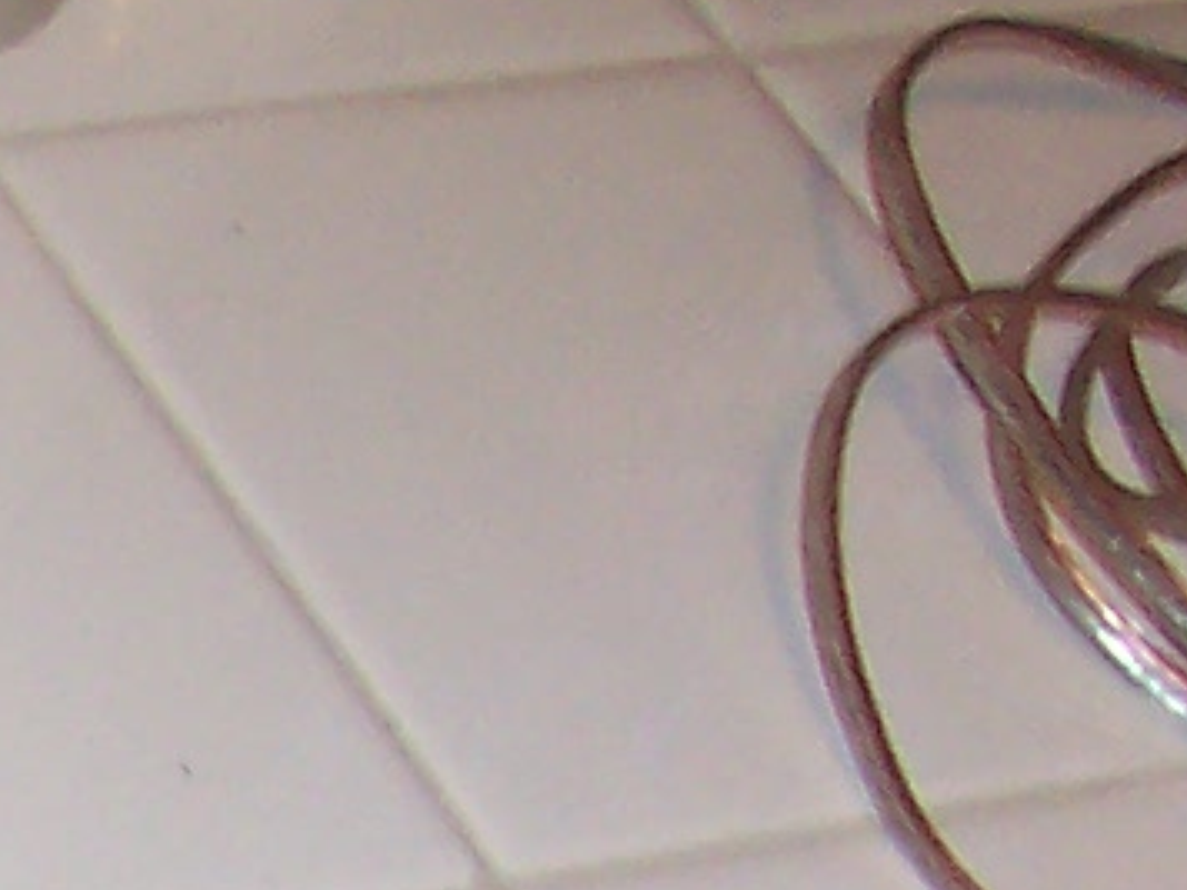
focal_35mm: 211
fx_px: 7235
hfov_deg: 8.3
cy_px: 2490
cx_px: -2094
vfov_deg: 6.5
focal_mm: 5.6
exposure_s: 1/60
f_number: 2.8
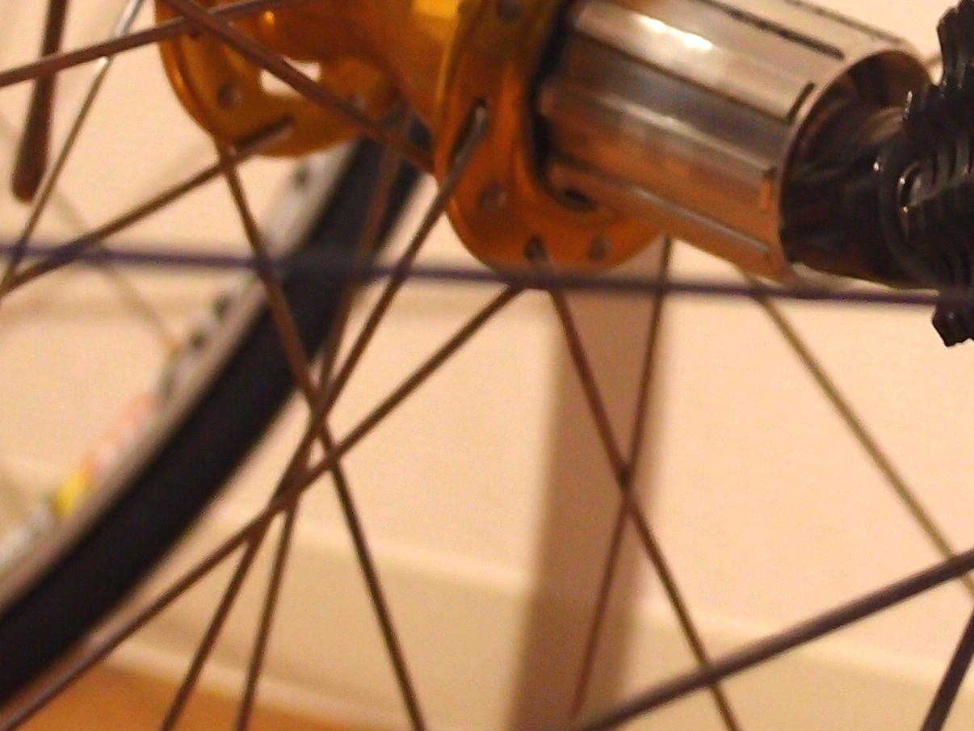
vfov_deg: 11.8
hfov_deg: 15.8
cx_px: 737
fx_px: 3490
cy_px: -48
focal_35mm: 124
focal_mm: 8.99
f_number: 2
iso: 200
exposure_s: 1/8
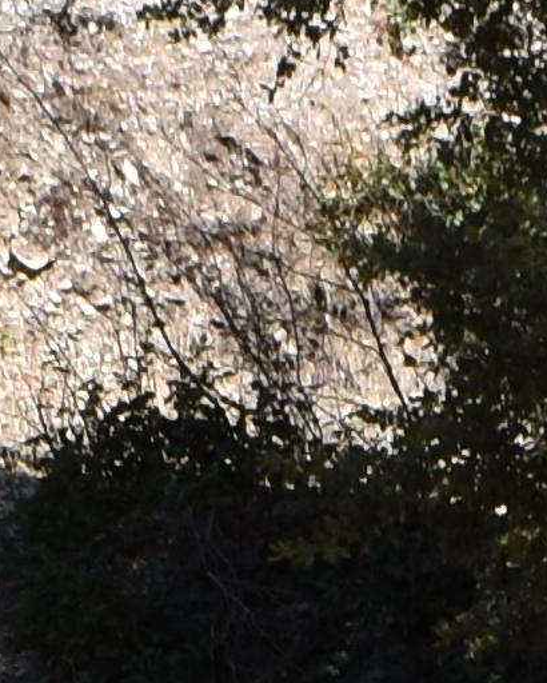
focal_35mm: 330
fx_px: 6674
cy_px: 1784
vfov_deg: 5.6
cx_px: 668
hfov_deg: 4.7
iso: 160
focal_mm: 20
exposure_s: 1/250
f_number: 8
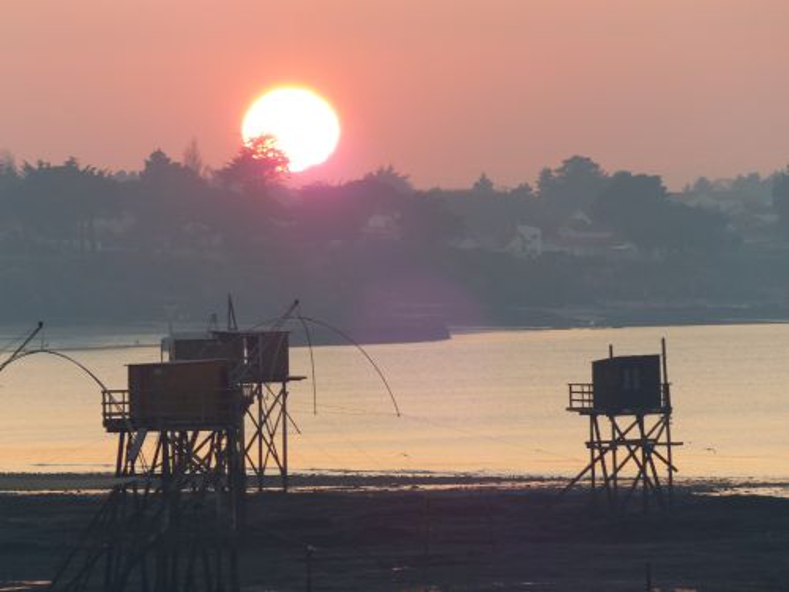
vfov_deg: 3.4
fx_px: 10097
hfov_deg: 4.5
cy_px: 296
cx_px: 394
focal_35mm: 443
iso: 100
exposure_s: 1/160
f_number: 4
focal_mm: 79.8
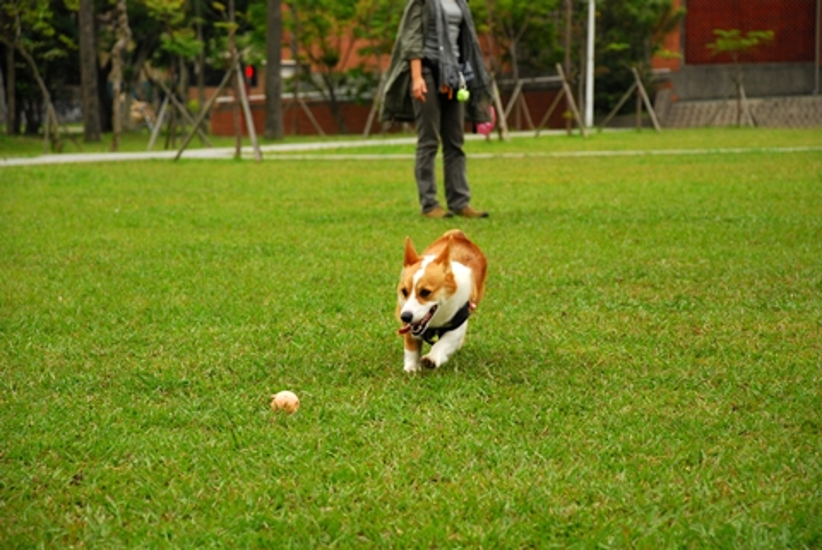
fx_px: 3428
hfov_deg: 13.7
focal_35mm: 150
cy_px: 275
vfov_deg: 9.2
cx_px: 411
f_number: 5.6
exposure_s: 1/400
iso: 400
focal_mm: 100
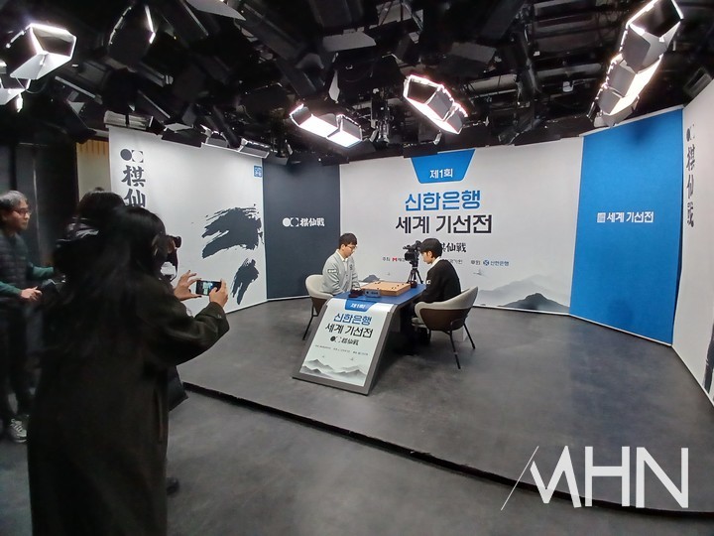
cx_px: 357
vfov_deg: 74.7
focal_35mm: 17
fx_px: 351
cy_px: 268
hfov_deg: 91.0
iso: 200
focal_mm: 1.4
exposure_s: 1/30
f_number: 2.2
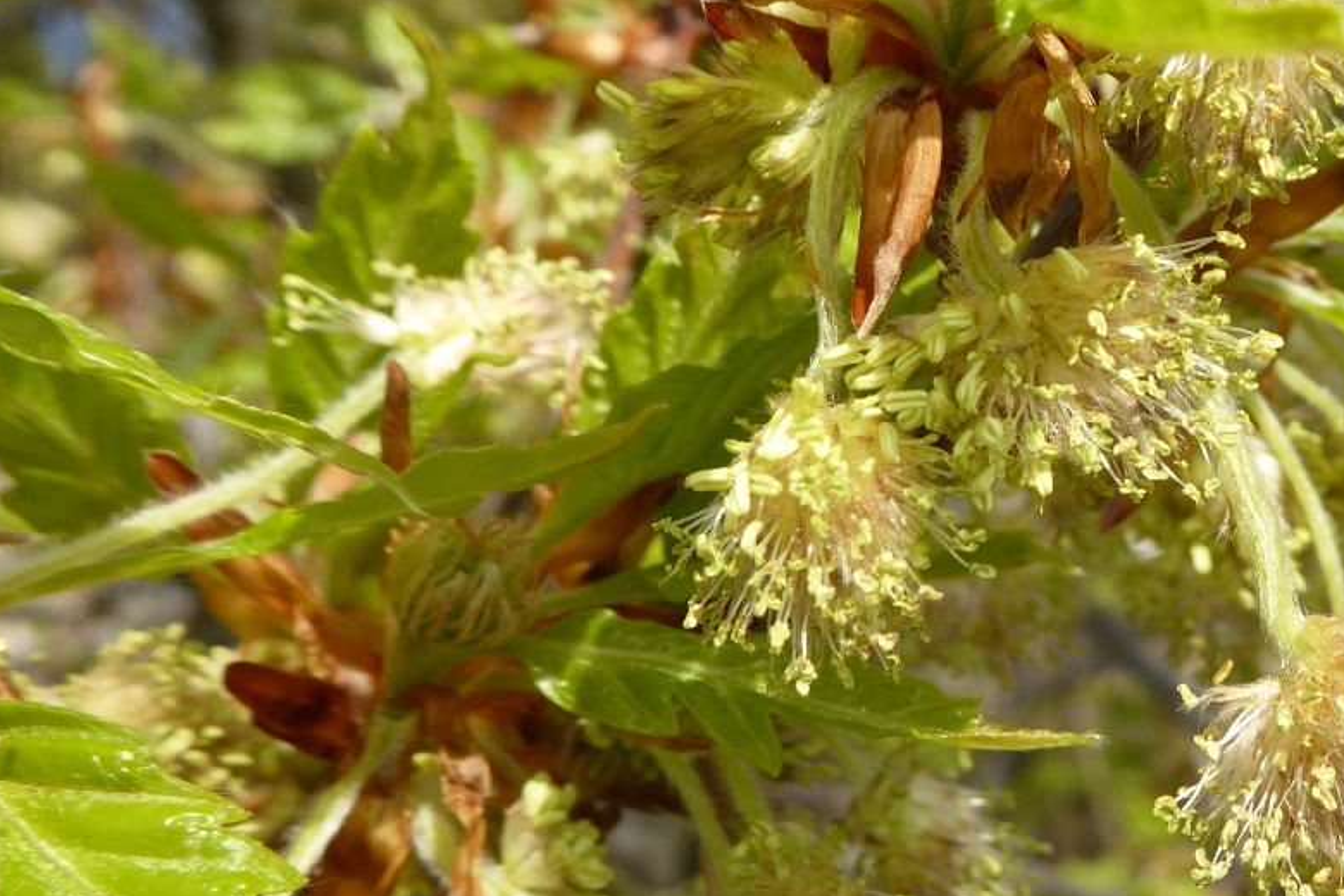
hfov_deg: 38.5
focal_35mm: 48
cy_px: 495
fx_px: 1792
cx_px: 1192
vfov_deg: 28.1
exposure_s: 1/800
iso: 100
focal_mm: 4.3
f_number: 3.3
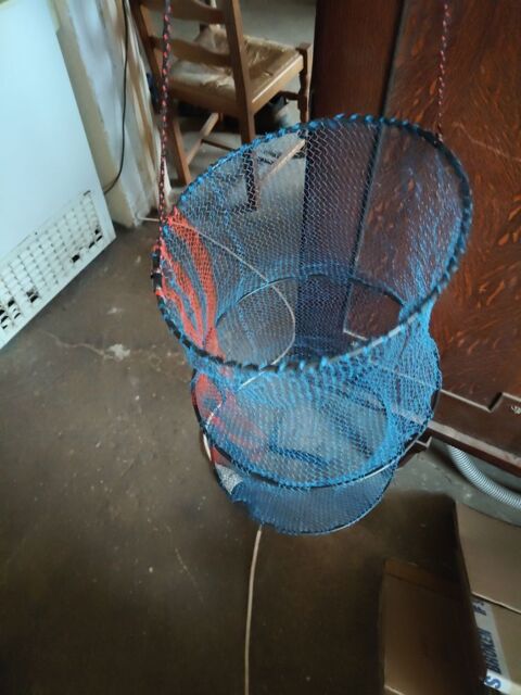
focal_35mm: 25
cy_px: 348
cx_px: 260
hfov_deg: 54.9
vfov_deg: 69.4
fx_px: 502
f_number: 1.8
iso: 2433
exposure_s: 1/16.7
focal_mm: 4.15
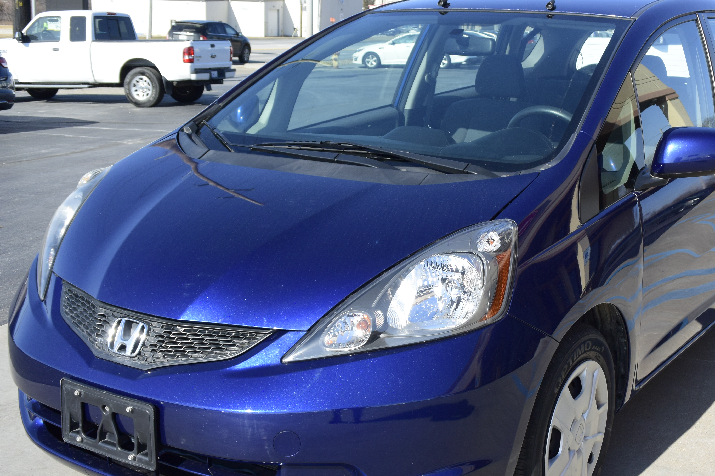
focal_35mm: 49
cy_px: 268
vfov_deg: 27.5
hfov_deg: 40.2
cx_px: 421
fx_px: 973
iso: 160
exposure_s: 1/640
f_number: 4.5
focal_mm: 14.7
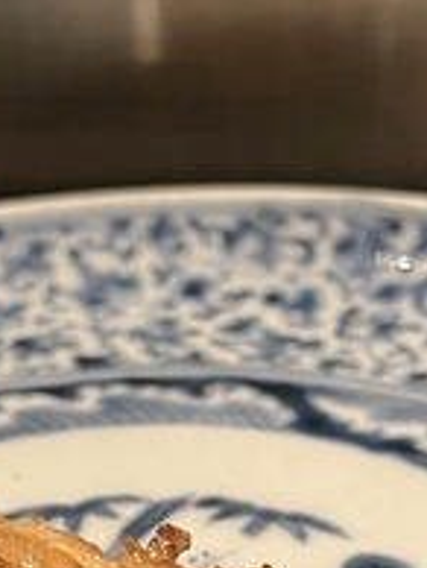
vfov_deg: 18.1
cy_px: 489
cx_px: 184
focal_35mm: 107
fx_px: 1756
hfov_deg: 13.9
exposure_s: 1/50
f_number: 1.5
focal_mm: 5.7
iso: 80
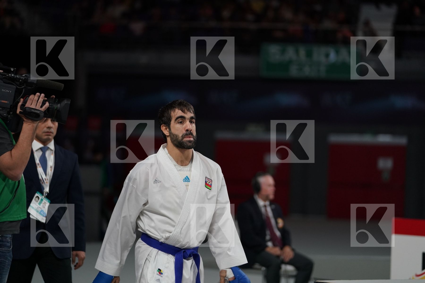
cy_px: 142
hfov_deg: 15.3
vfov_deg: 10.2
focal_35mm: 134
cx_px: 212
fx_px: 1582
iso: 2000
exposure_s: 1/1000
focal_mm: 134
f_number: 2.8
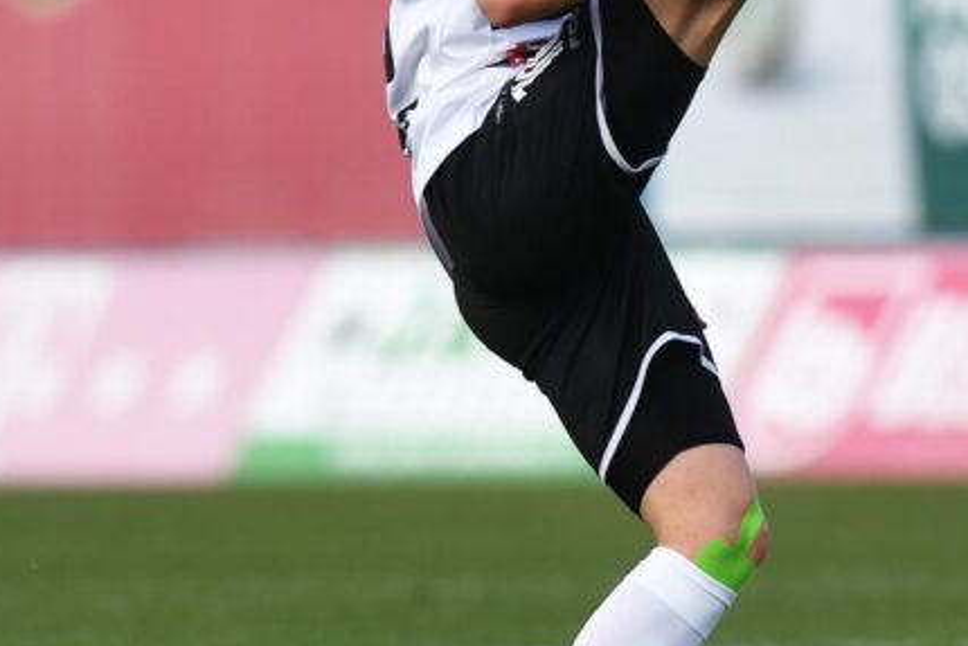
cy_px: 173
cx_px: 1029
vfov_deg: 1.9
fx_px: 19204
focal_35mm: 714
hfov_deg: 2.9
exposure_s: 1/1250
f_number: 4
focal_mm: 300
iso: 125
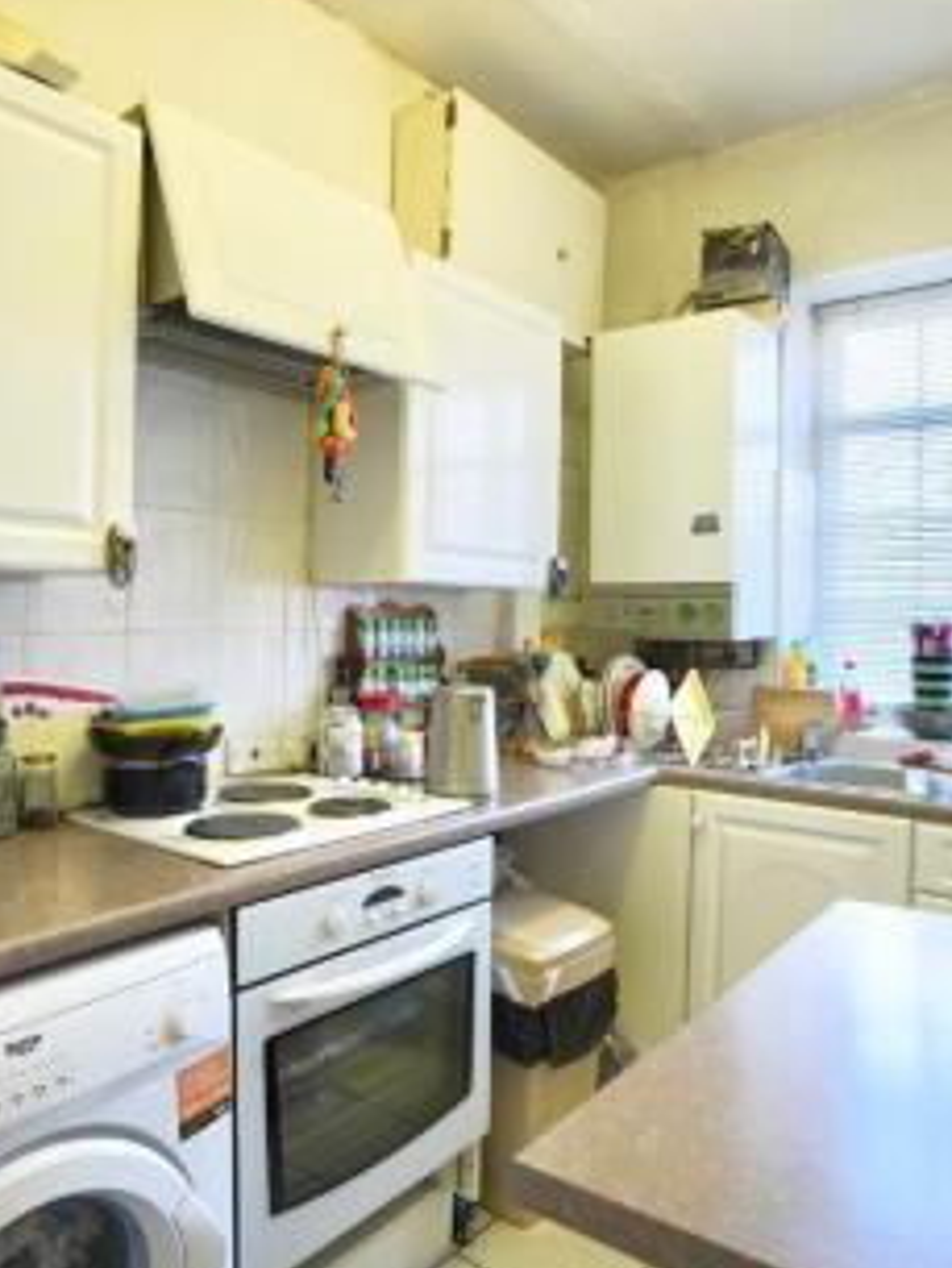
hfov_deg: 56.8
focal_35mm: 24
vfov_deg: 71.6
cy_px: 630
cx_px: 482
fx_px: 879
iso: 800
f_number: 4
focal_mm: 16
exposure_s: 1/160
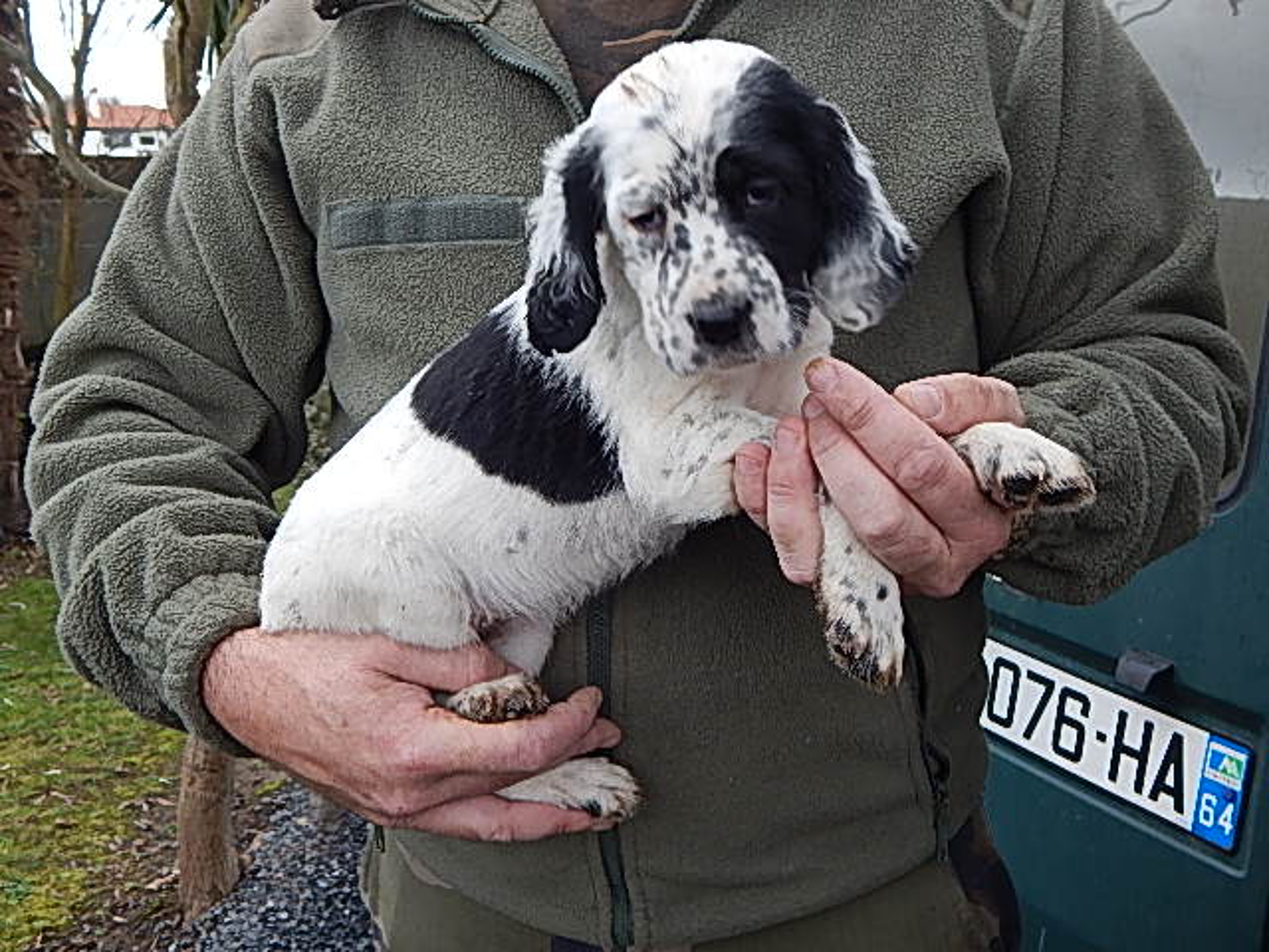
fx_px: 1393
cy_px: 476
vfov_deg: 37.7
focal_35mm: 38
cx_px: 634
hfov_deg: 49.0
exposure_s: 1/50
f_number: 3.4
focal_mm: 6.8
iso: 125
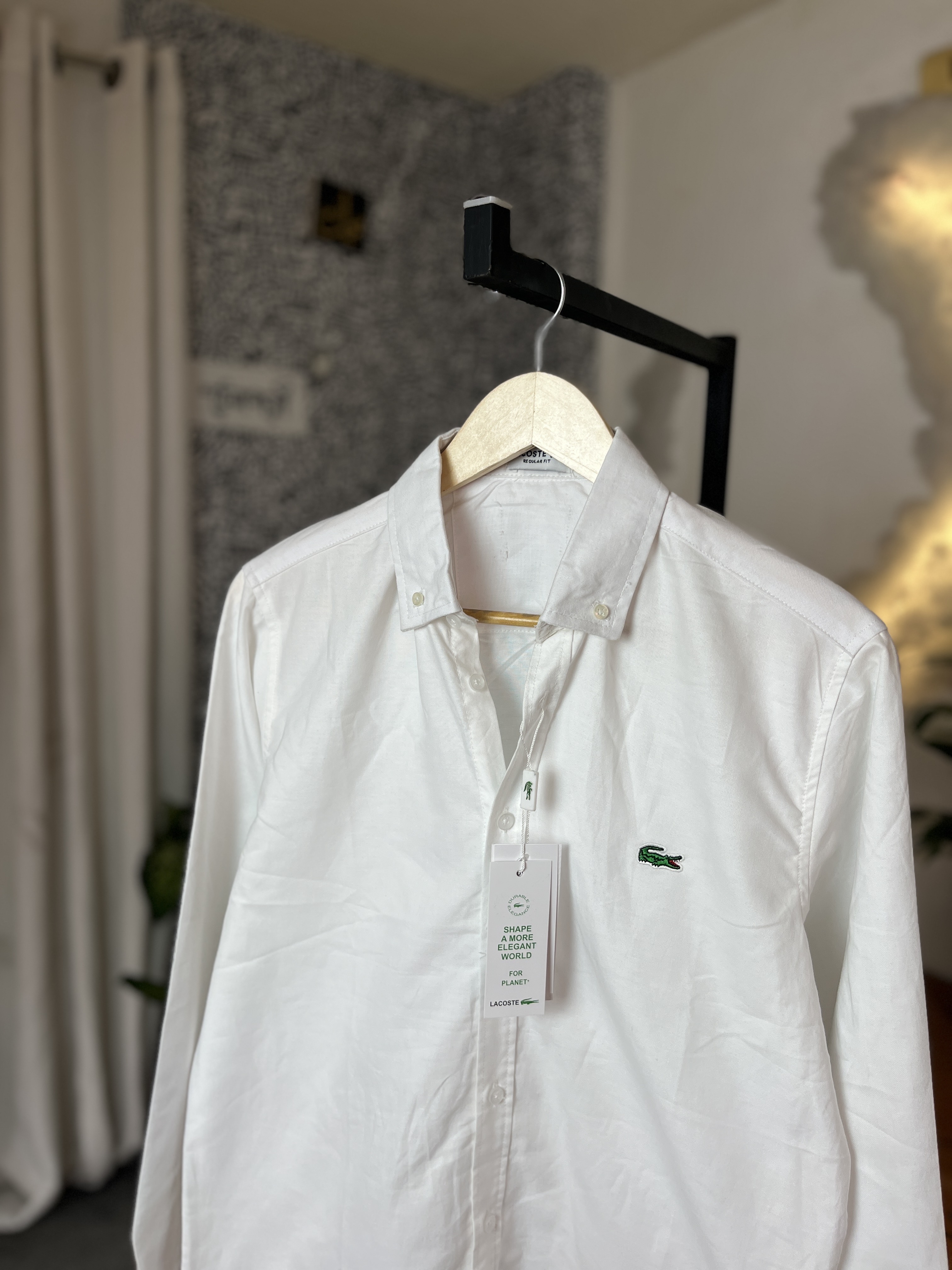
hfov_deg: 53.1
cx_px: 476
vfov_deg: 67.3
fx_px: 953
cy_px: 635
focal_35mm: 26
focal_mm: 5.1
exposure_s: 1/112
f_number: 1.6
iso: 32
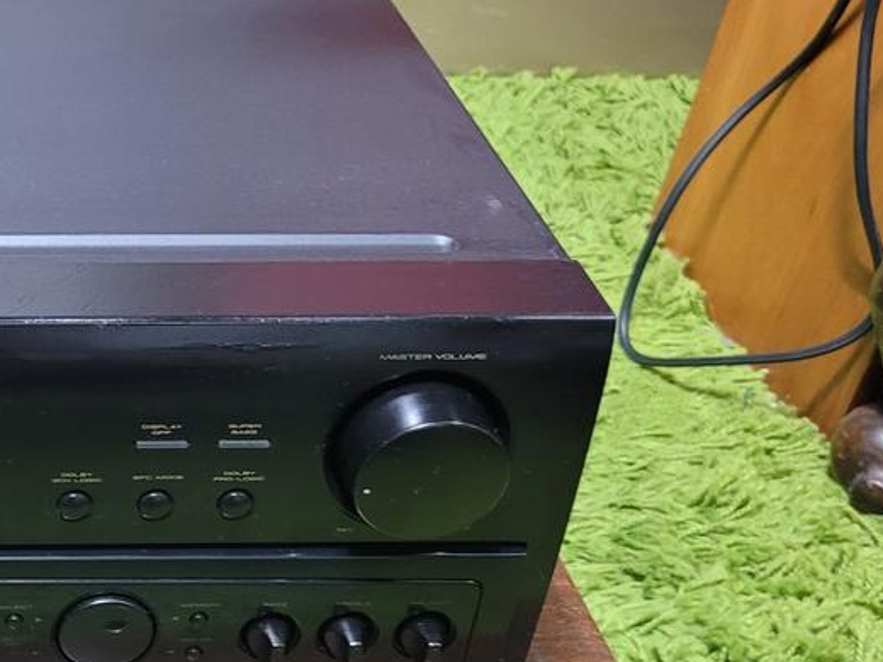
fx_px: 1633
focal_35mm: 64
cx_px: -126
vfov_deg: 22.9
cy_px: 333
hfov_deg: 27.3
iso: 400
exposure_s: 1/40
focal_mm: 5.4
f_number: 1.8
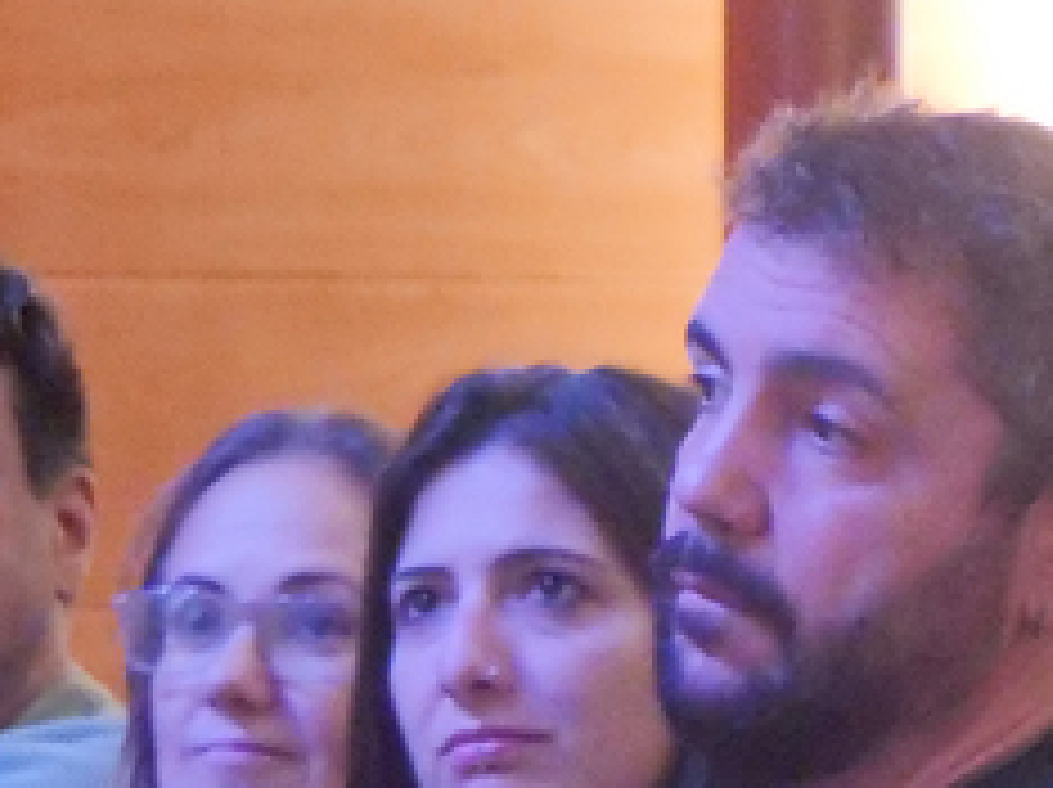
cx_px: 1413
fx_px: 12490
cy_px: 765
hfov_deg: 4.8
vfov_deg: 3.6
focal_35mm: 411
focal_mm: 30
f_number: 4.9
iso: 3200
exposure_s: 1/13
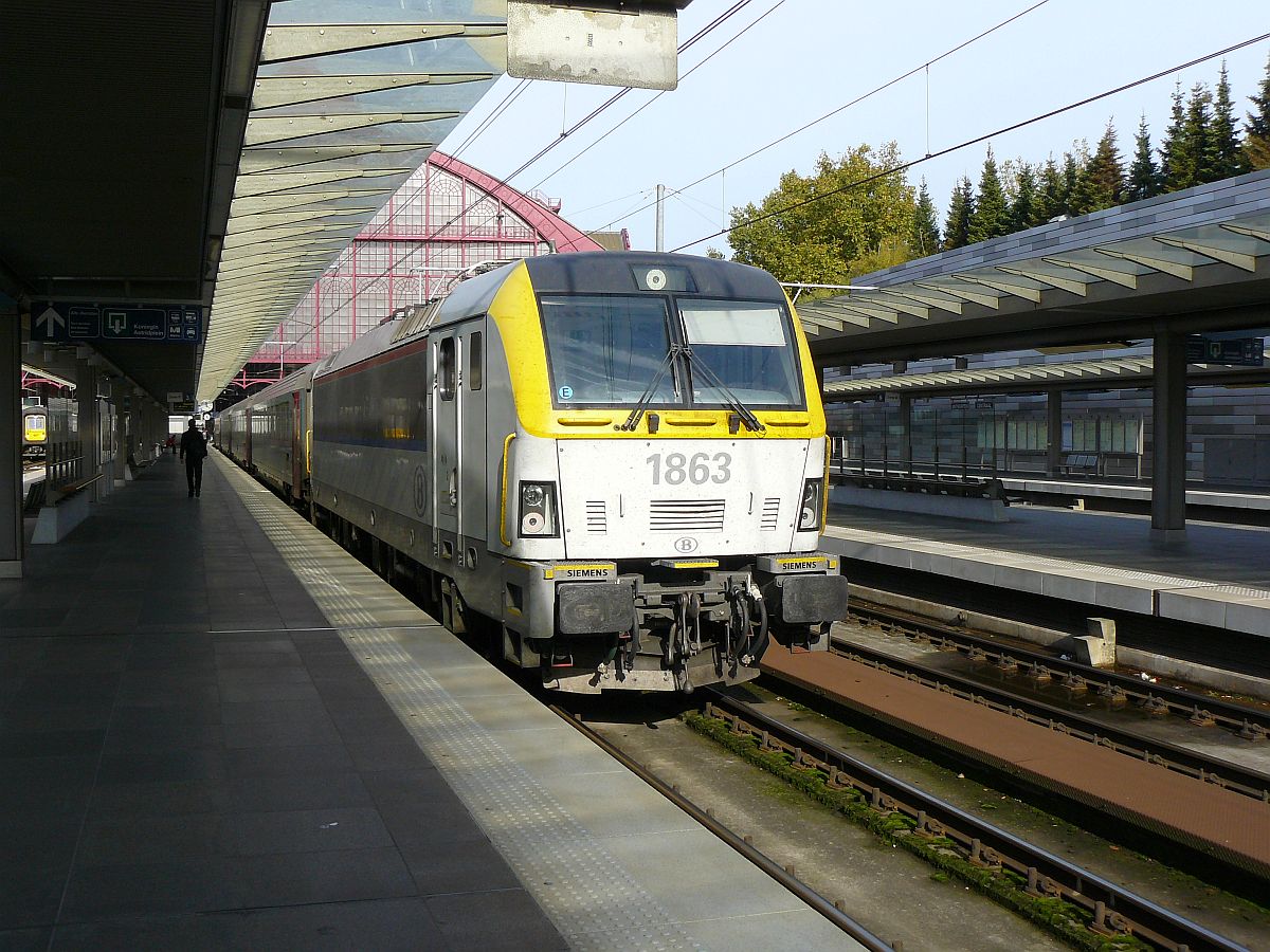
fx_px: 1321
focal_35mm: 36
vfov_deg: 39.7
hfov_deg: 51.4
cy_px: 476
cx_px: 635
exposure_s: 1/250
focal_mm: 6
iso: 100
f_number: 5.6
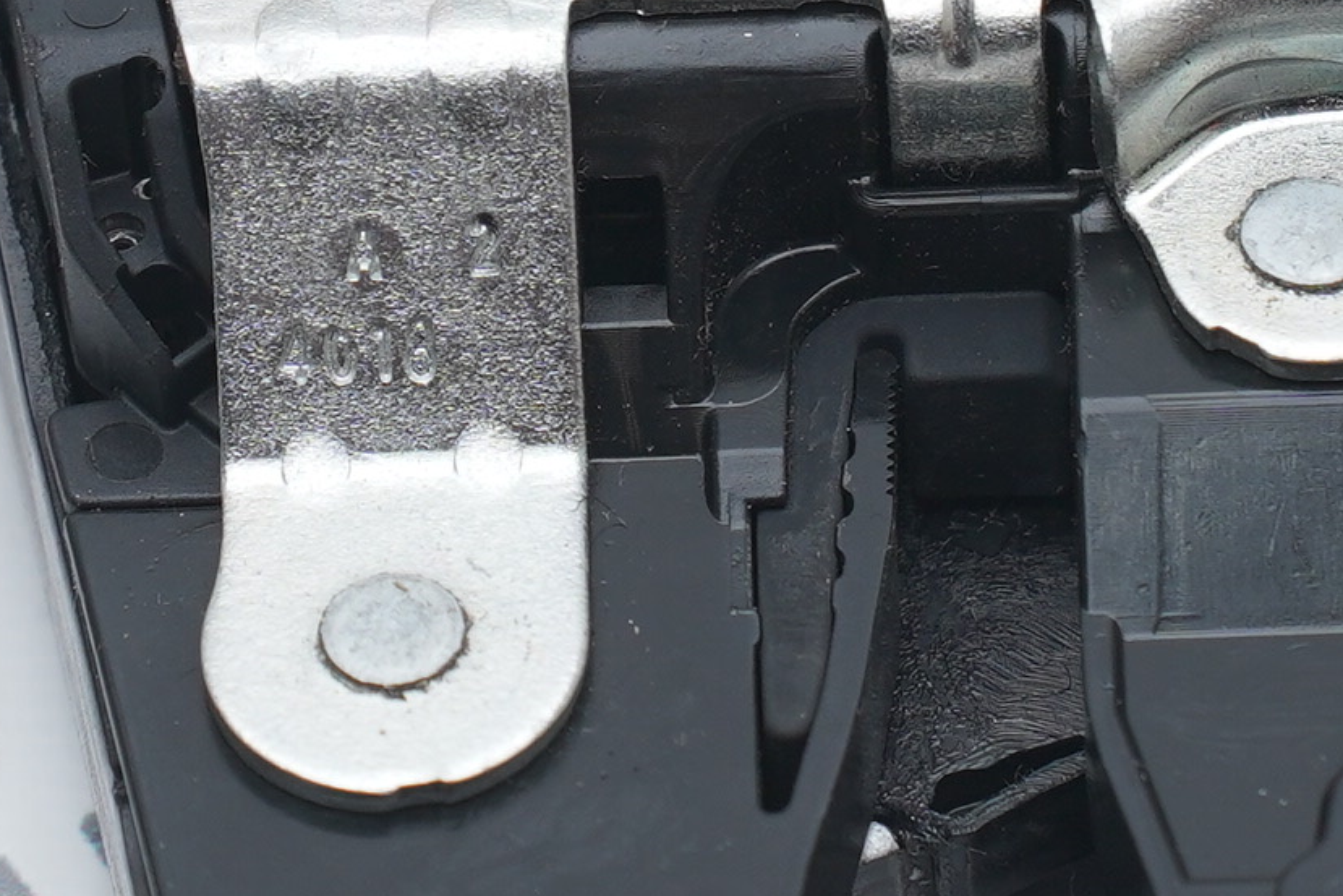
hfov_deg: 5.8
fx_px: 13282
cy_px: -134
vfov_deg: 3.9
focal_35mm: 356
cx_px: 779
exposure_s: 1/160
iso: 500
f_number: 6.3
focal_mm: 75
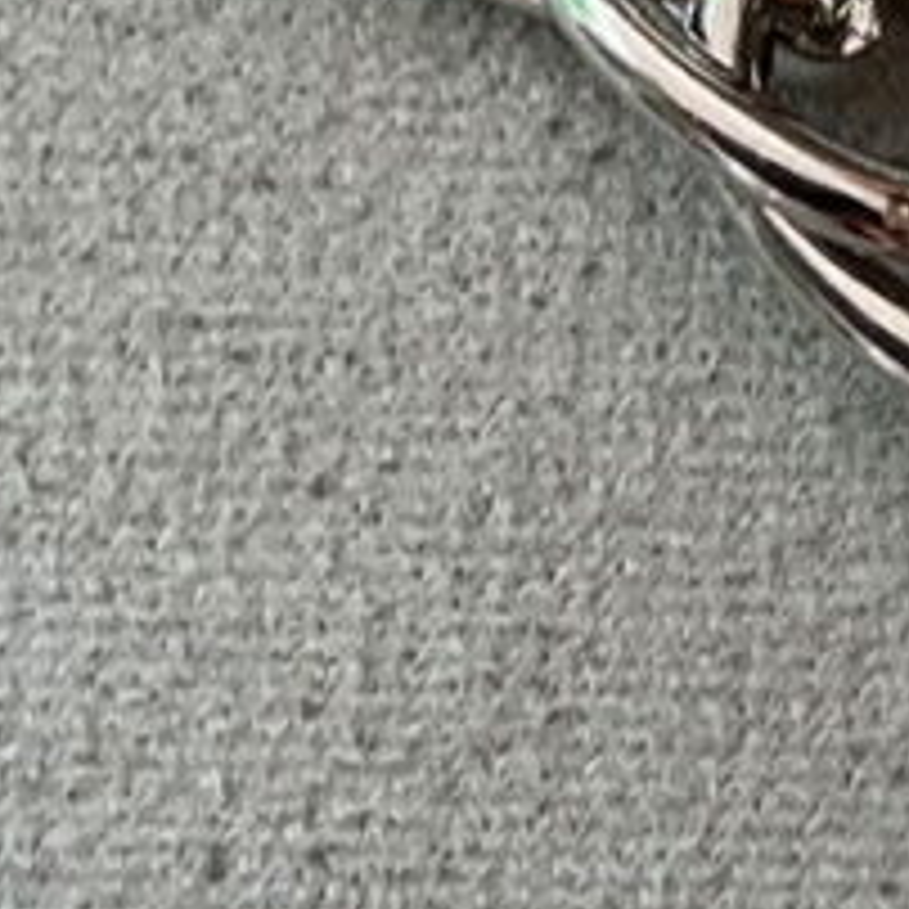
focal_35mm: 152
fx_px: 4516
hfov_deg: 10.7
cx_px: 1665
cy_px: 868
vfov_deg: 11.4
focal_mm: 3
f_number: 1.8
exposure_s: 1/50
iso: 40
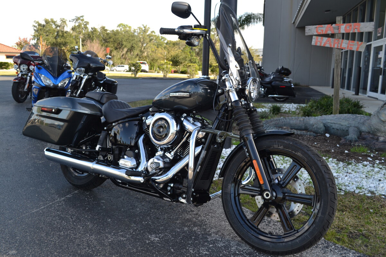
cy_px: 128
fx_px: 354
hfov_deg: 57.2
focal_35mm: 33
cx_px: 193
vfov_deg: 40.0
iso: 110
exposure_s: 1/125
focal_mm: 22
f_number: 5.6
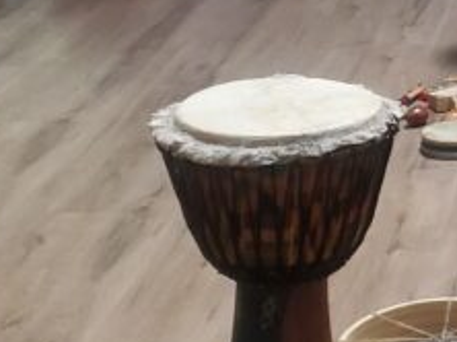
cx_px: 797
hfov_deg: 14.6
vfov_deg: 12.2
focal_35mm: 120
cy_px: 8
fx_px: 1583
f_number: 1.5
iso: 500
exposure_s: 1/40
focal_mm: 4.3
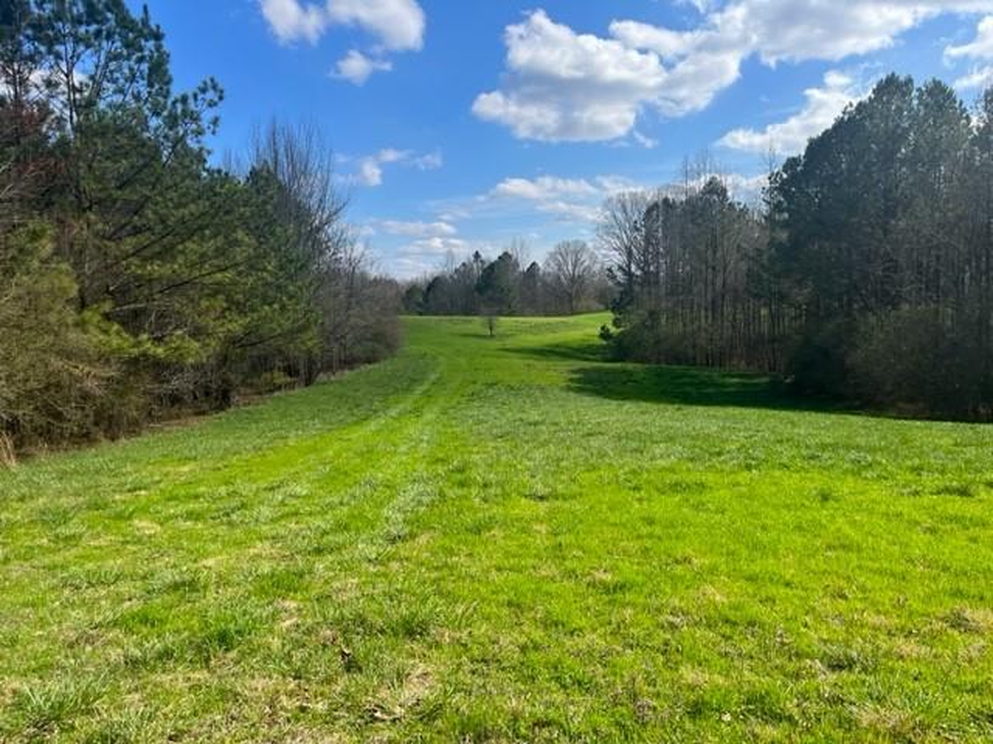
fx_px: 746
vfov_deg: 53.1
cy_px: 372
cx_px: 496
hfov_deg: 67.3
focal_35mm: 26
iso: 50
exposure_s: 1/3311
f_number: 1.6
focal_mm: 5.1
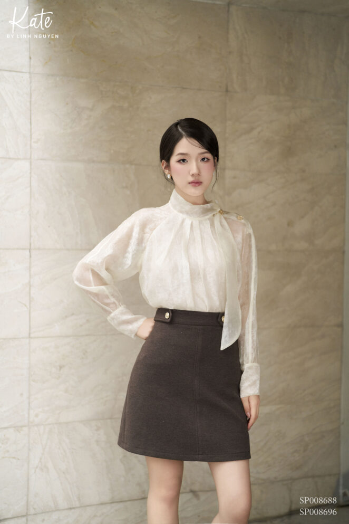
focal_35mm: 50
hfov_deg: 27.0
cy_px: 262
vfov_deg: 39.6
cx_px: 174
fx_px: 727
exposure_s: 1/100
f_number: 1.4
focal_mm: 50
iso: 800
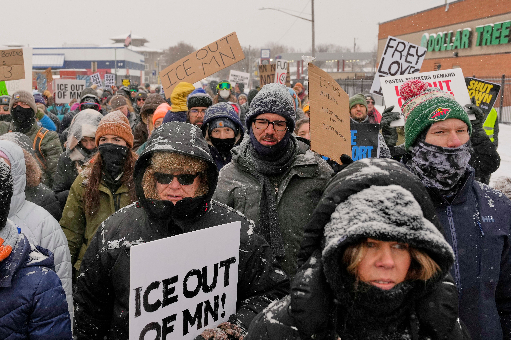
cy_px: 187
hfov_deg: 43.9
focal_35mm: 44
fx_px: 625
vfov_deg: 30.5
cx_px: 172
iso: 500
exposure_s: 1/1250
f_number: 5.6
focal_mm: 33
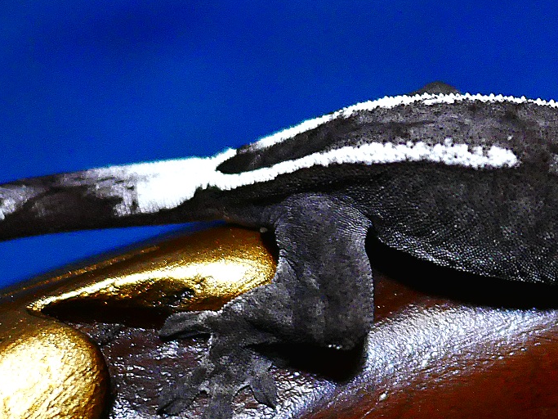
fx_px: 2144
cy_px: 255
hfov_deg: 14.6
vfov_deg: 11.1
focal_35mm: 133
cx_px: 539
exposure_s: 1/60.2
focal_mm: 20
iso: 1250
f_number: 1.7
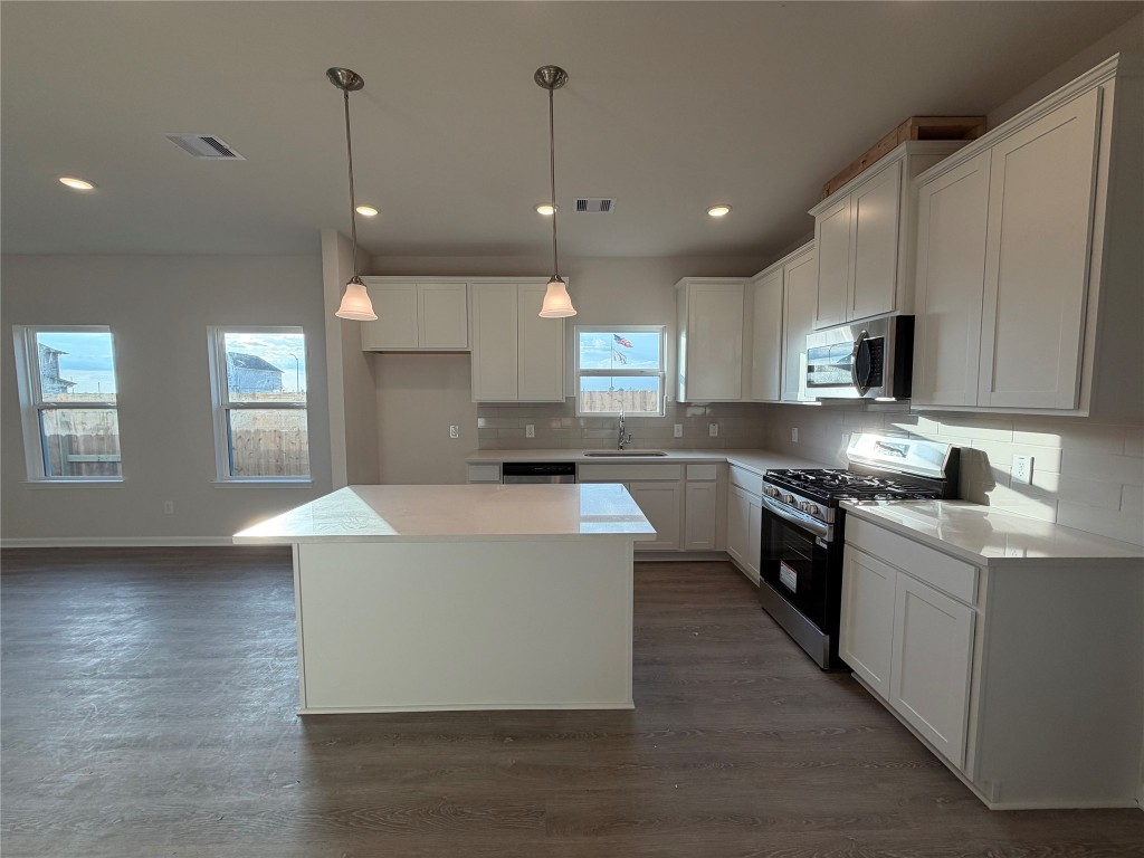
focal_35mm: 14
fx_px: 463
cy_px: 429
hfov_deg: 102.1
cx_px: 572
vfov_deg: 85.7
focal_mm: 2.22
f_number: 2.2
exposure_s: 1/134
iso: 64
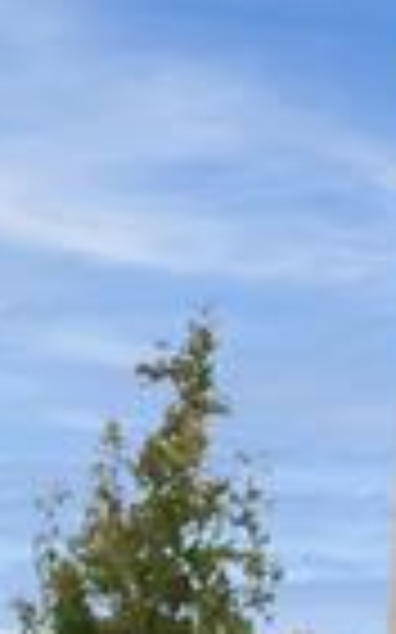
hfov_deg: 8.1
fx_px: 2800
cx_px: 171
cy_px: 643
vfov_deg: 12.8
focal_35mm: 162
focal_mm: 35
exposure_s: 1/800
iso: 640
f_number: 5.6
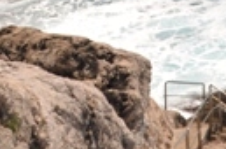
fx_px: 1051
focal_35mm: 168
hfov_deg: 10.3
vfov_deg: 7.7
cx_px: 582
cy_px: -178
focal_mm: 18
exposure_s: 1/500
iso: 640
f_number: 11
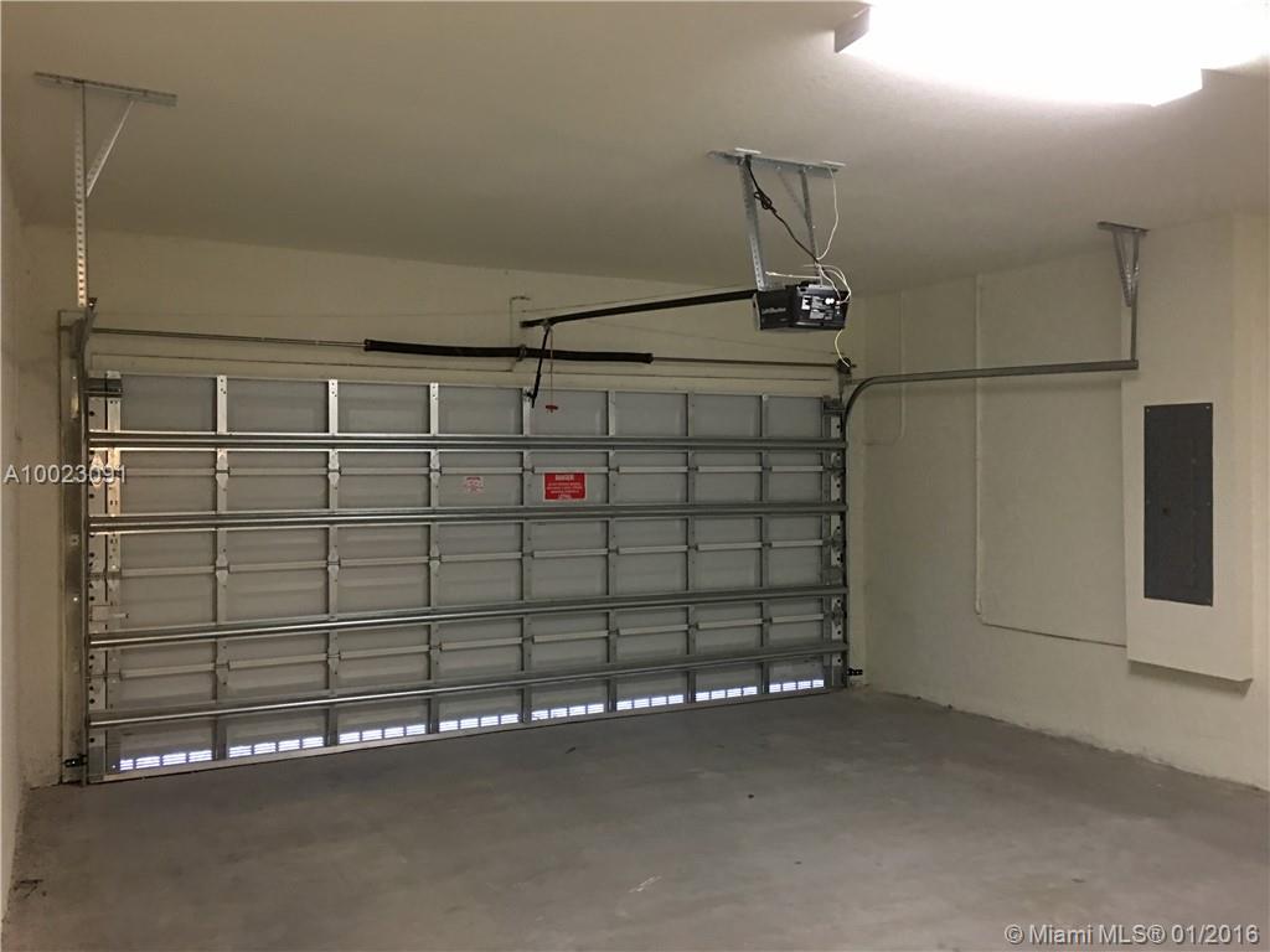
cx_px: 635
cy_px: 476
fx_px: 1064
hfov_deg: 61.7
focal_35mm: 29
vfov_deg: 48.2
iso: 64
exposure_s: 1/4
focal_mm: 4.15
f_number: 2.2
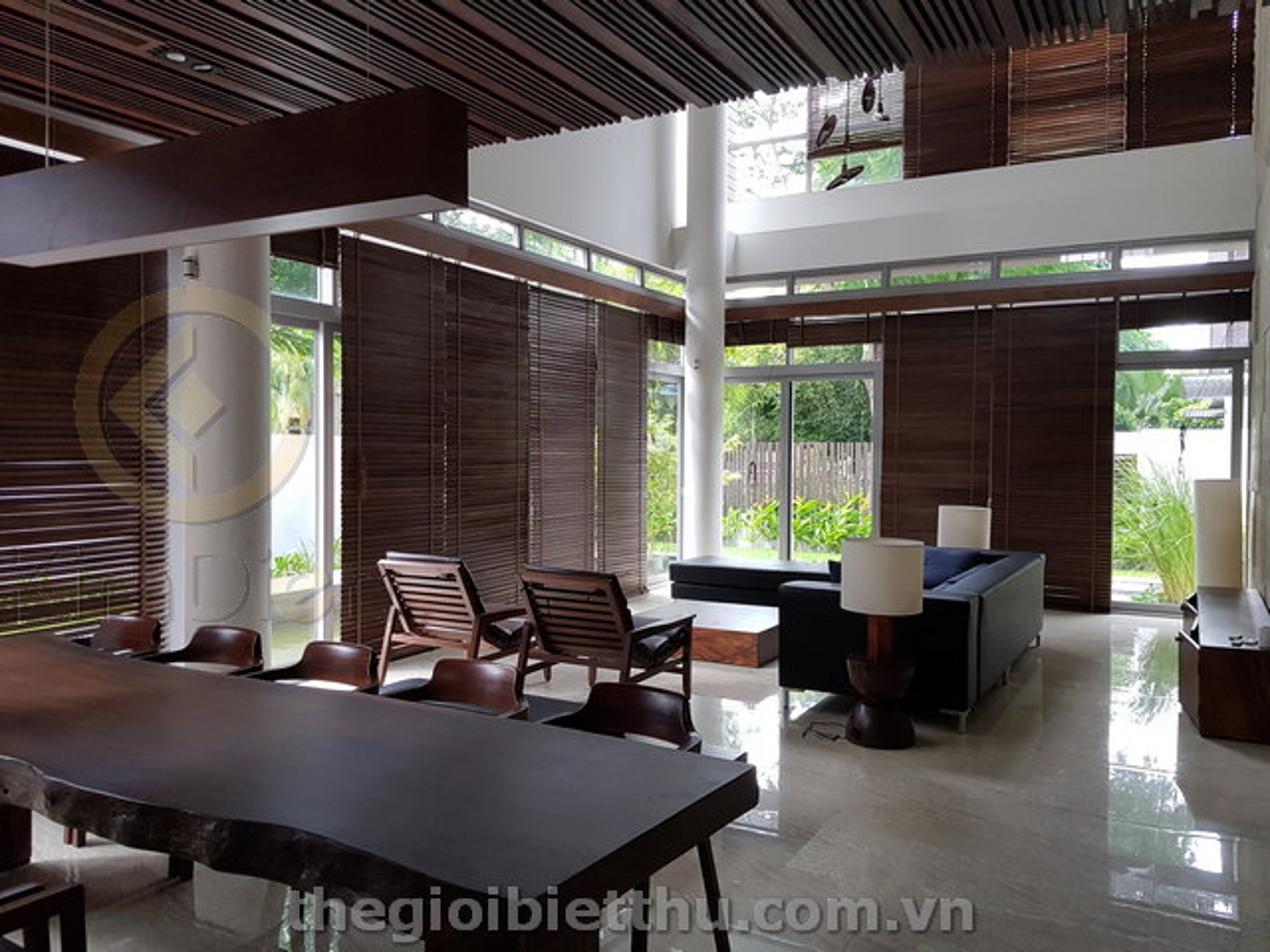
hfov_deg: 67.3
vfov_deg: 53.1
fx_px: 954
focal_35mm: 26
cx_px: 635
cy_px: 476
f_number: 1.7
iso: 160
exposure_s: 1/50
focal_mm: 4.3
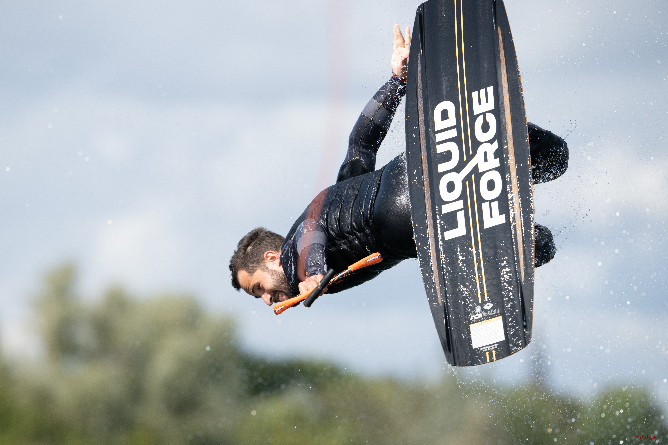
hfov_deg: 5.2
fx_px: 7422
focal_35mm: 400
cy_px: 222
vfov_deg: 3.4
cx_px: 334
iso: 320
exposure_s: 1/2500
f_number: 5
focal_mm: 400
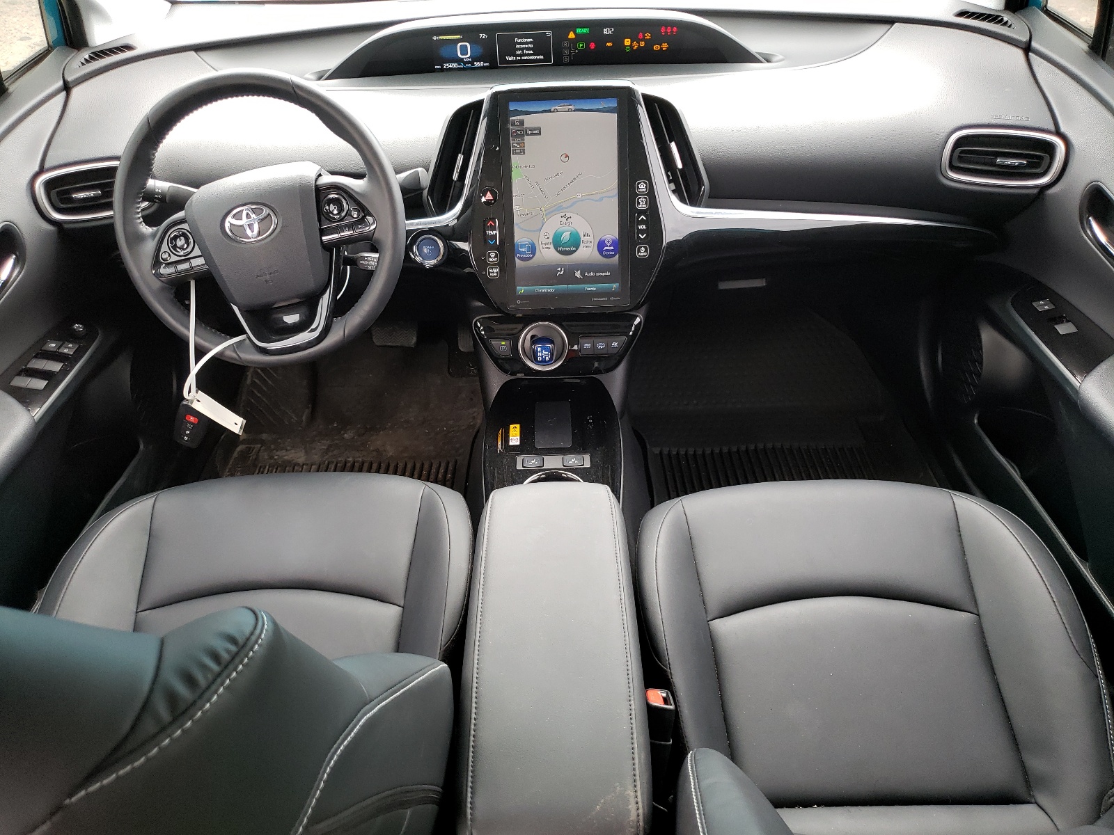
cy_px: 418
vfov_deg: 53.1
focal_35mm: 26
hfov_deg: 67.3
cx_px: 557
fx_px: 837
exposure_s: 1/100
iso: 99
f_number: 1.5
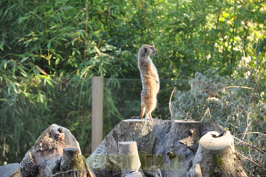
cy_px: 88
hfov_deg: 13.1
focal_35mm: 158
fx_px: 1162
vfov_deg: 8.7
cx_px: 133
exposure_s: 1/60
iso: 450
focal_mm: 105
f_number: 5.6
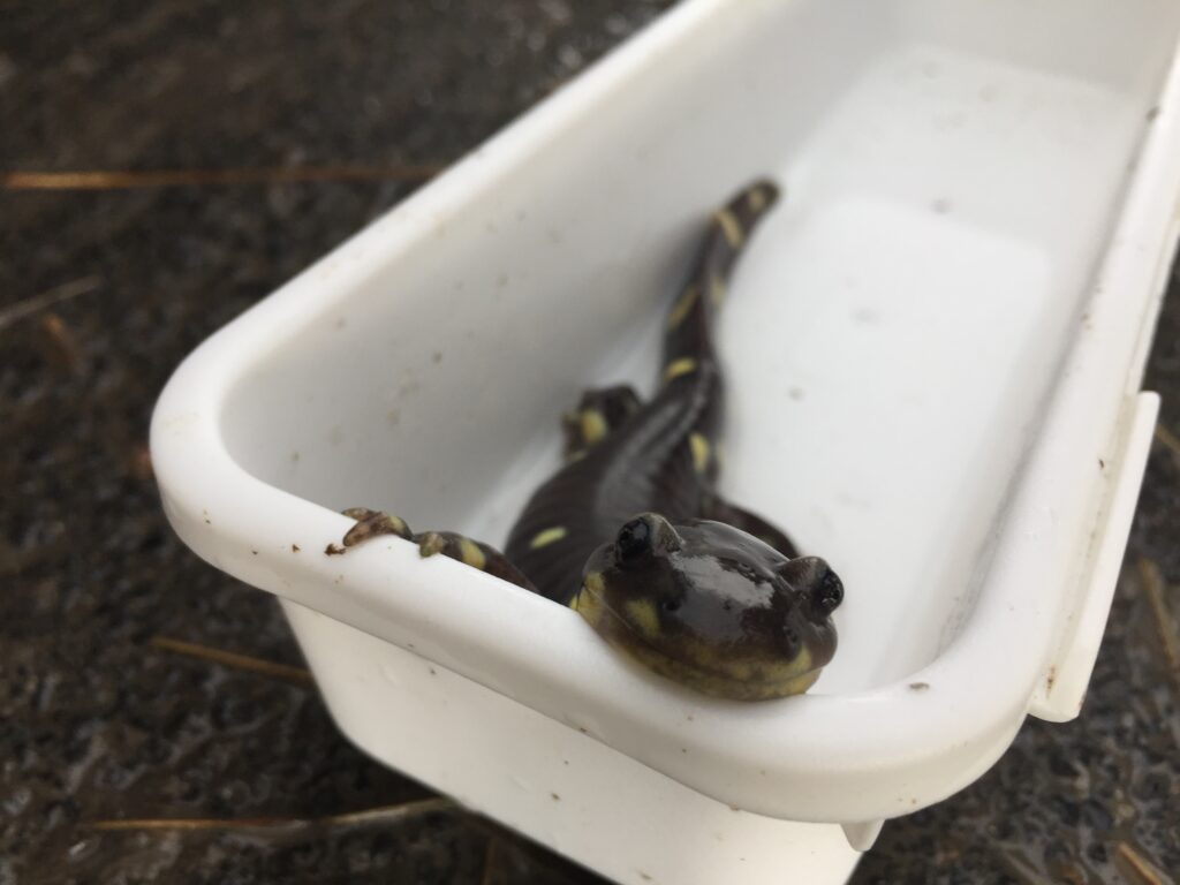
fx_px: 989
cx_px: 590
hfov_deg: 61.7
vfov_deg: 48.2
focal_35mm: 29
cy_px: 442
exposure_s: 1/120
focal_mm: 4.15
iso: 32
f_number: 2.2
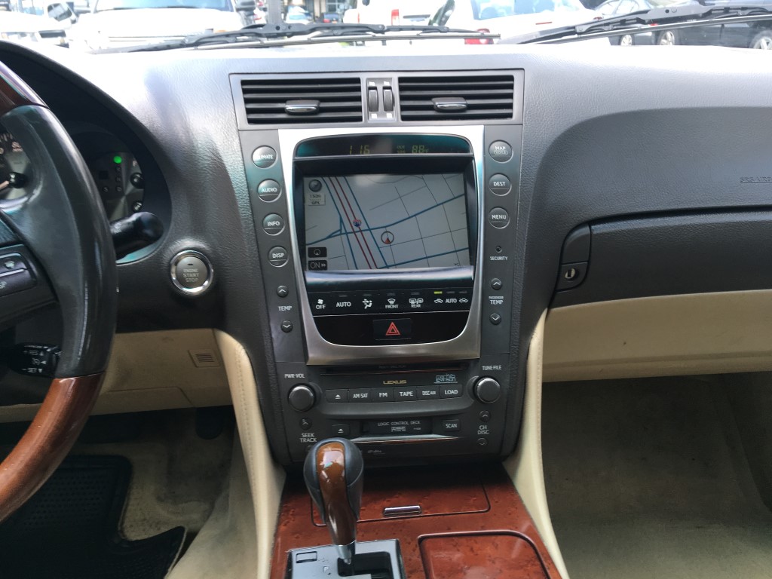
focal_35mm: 29
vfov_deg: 48.2
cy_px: 290
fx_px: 647
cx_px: 386
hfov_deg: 61.7
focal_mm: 4.15
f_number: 2.2
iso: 32
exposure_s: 1/120
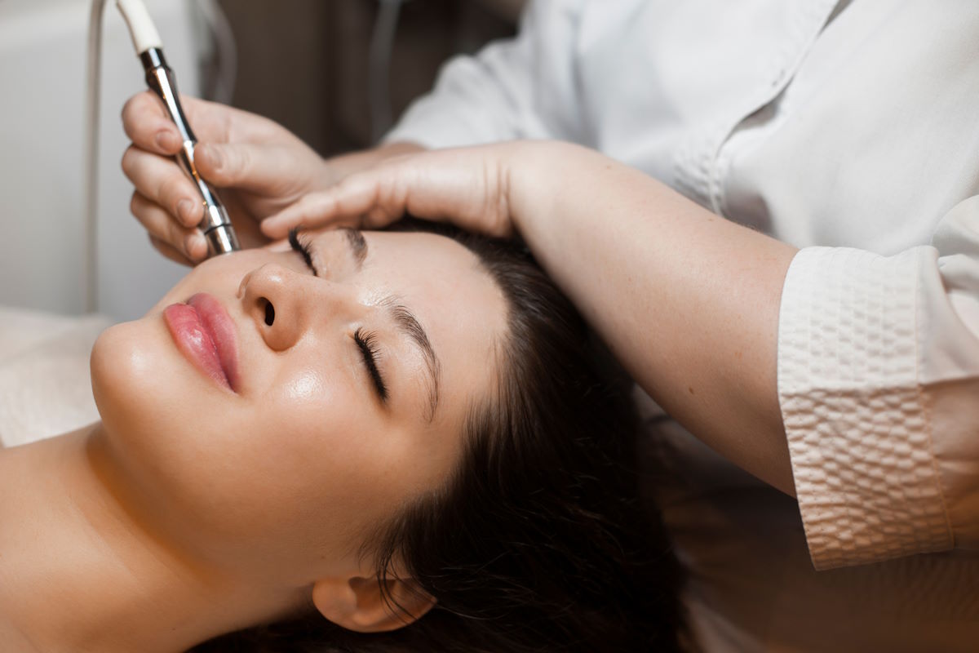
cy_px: 326
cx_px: 490
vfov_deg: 27.0
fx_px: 1360
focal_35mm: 50
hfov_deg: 39.6
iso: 400
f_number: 3.5
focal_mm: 50
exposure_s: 1/200
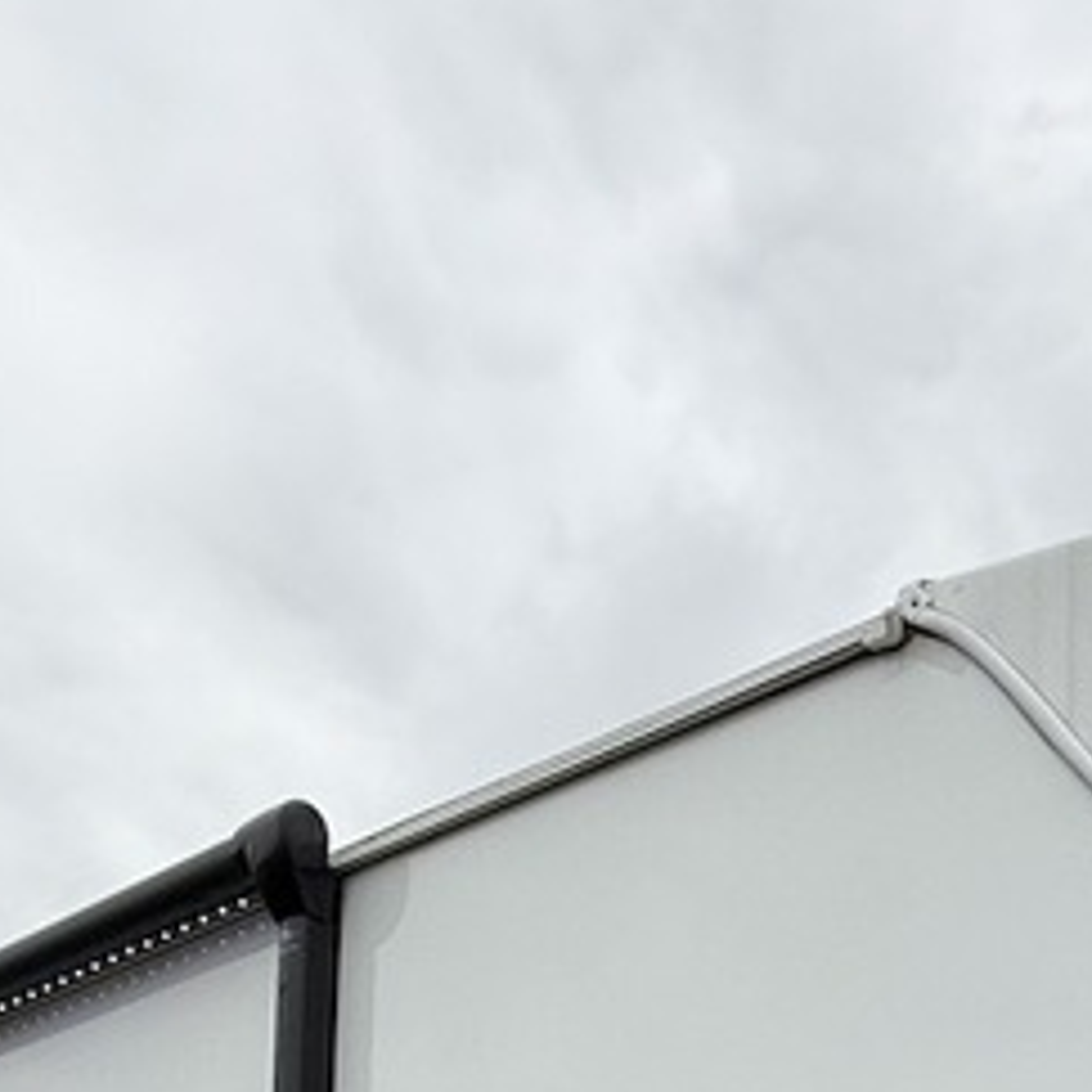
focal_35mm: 51
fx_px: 1820
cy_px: 1573
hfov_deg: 33.4
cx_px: 490
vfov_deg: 26.0
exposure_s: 1/365
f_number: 2.2
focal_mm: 2.22
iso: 50
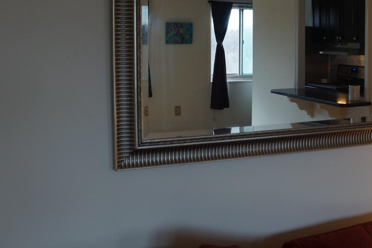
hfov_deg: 42.1
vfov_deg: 28.9
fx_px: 475
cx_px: 251
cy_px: 70
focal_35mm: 46
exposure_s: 1/60
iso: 200
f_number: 4
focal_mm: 16
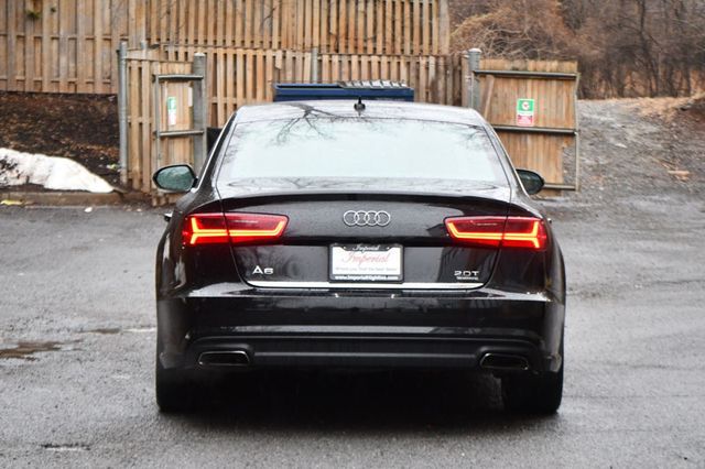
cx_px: 352
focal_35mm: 120
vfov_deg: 11.4
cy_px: 234
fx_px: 2349
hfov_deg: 17.1
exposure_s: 1/125
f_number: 4.8
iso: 1400
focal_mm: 80
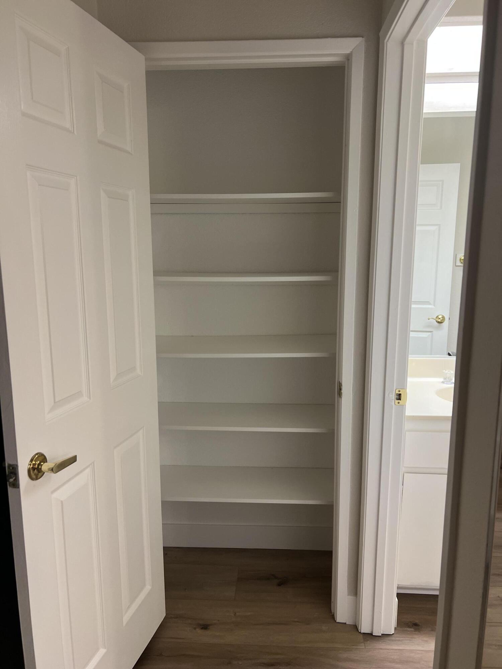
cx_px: 251
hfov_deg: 53.1
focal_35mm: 26
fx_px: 503
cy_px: 334
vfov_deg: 67.3
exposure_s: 1/60
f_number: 1.5
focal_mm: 5.7
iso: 160
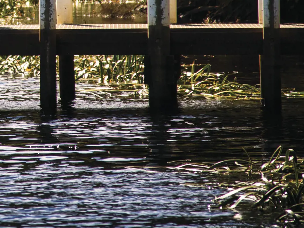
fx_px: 3865
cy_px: -95
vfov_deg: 3.4
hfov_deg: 4.5
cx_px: -148
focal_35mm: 440
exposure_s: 1/320
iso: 100
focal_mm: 120
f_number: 4
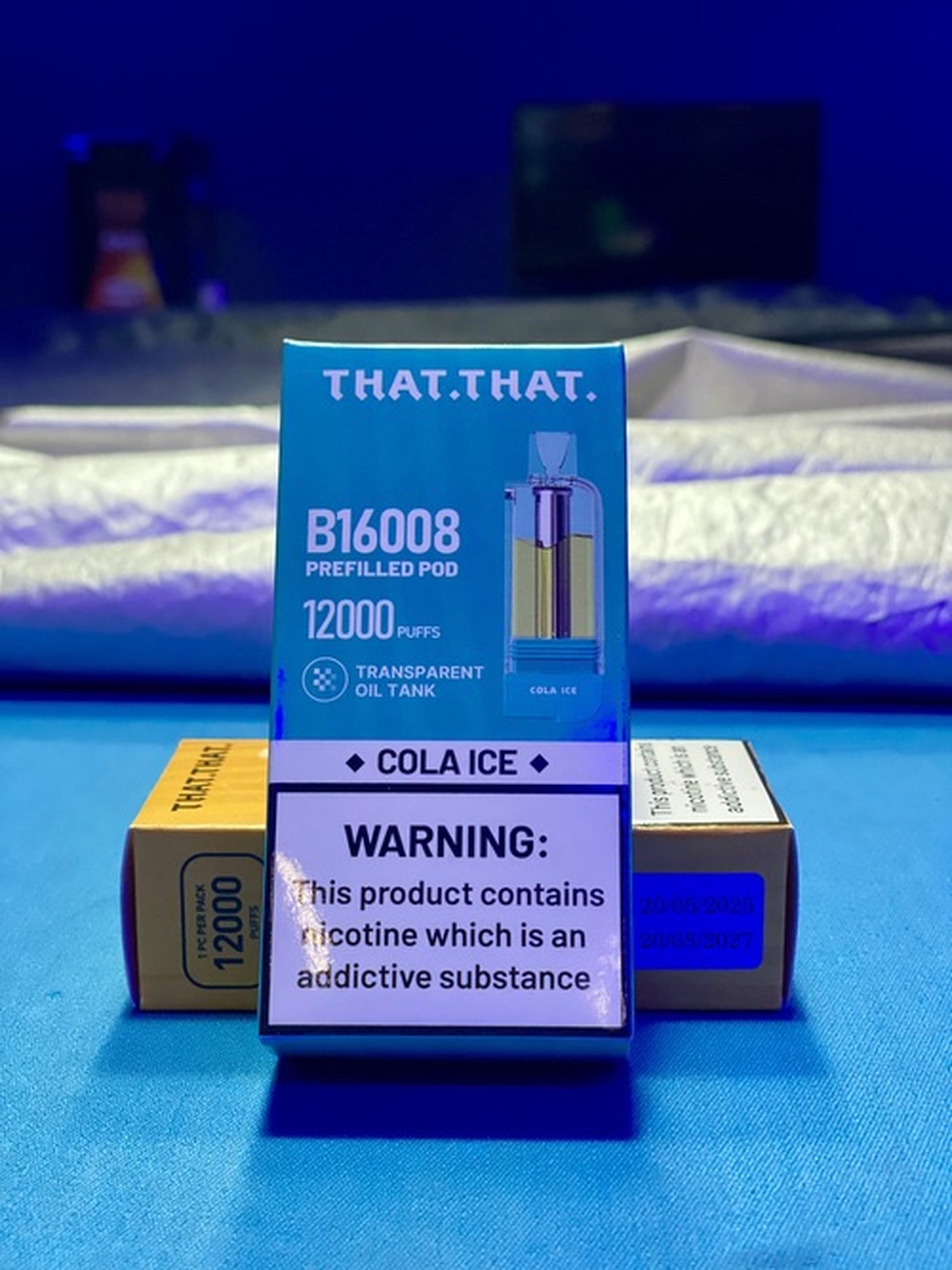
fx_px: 1907
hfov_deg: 28.0
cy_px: 635
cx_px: 476
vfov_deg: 36.8
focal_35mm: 52
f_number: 2
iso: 160
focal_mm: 6
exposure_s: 1/100
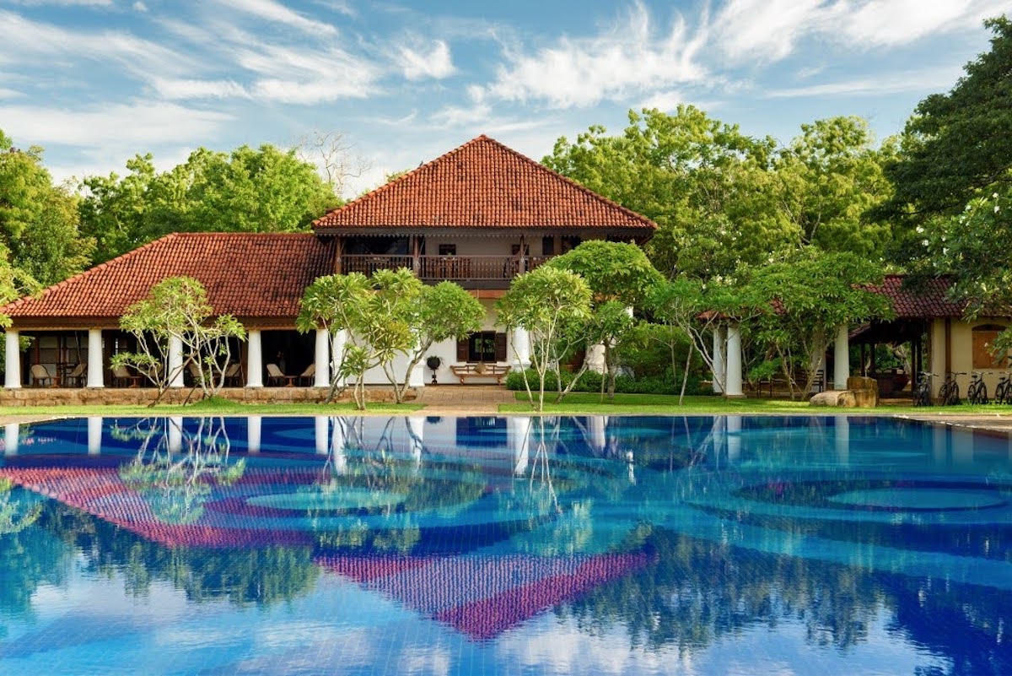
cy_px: 338
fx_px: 1547
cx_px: 506
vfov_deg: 24.6
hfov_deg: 36.2
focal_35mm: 55
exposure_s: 1/30
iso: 250
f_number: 9
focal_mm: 55
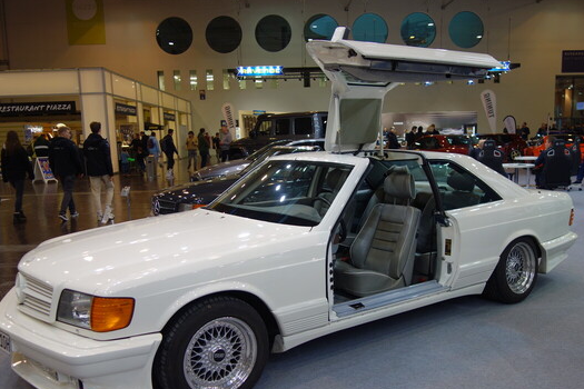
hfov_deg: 58.7
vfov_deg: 41.1
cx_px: 297
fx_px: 519
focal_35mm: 32
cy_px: 217
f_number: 2
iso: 125
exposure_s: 1/100
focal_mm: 10.4
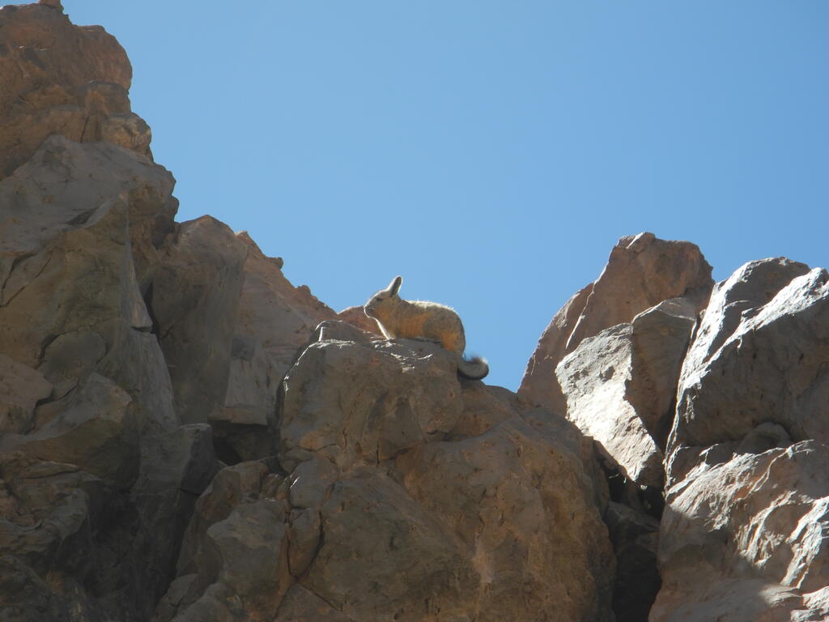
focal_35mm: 200
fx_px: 4790
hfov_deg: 9.9
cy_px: 311
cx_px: 414
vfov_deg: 7.4
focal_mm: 42.6
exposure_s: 1/250
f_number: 5.6
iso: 100
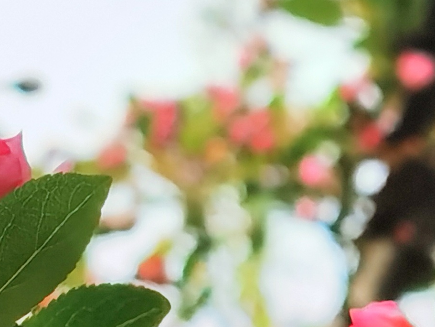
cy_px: 397
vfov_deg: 4.1
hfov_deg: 5.4
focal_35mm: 364
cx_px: -350
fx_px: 4576
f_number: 1.9
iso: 50
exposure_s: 1/1678
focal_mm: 6.71
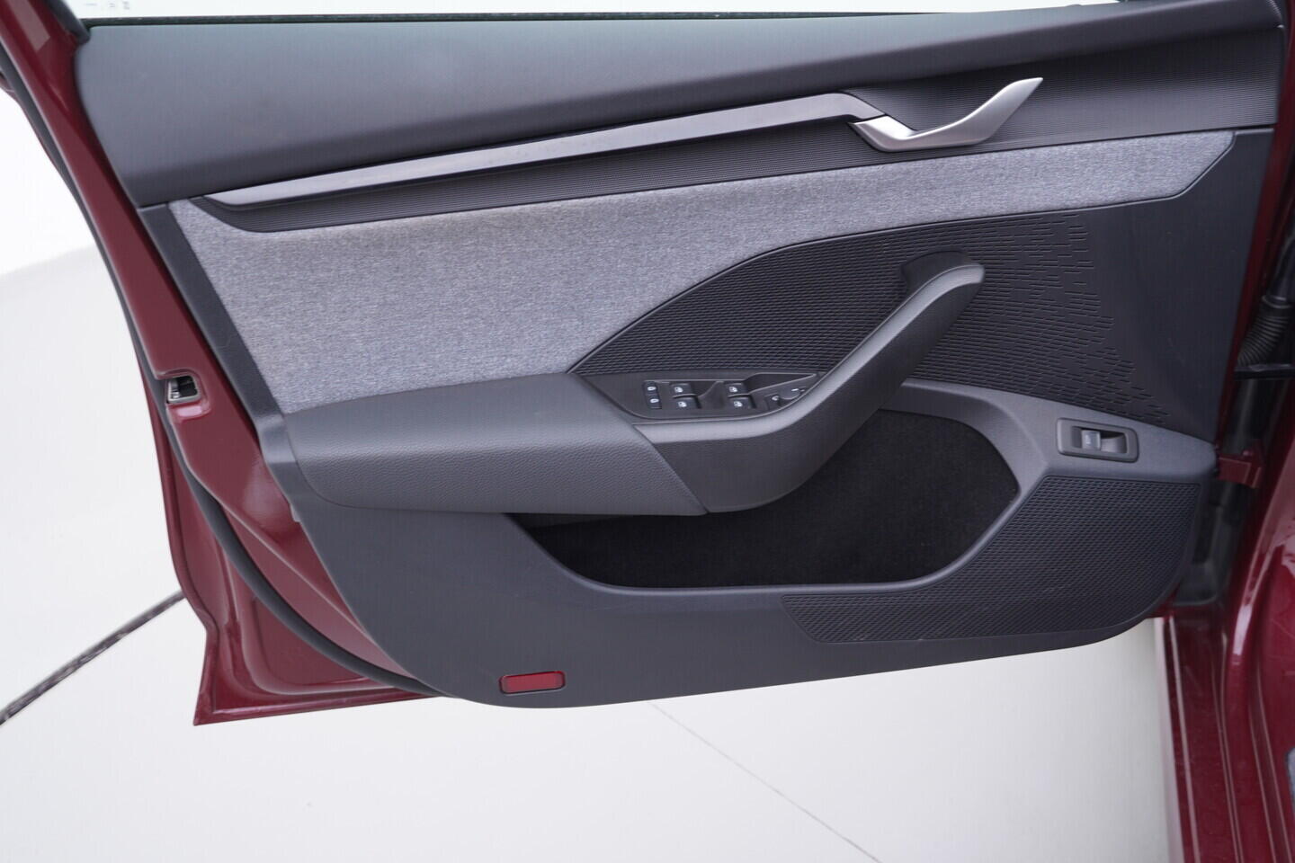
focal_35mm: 36
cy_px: 432
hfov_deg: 53.1
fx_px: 1295
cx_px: 648
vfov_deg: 36.9
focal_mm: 24
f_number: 2.8
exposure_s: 1/40
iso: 125
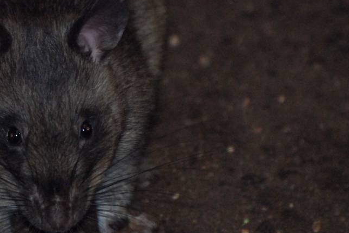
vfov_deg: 1.7
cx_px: 43
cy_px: 57
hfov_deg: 2.5
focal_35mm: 824
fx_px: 7997
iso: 1000
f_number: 5.3
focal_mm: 220
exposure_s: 1/60
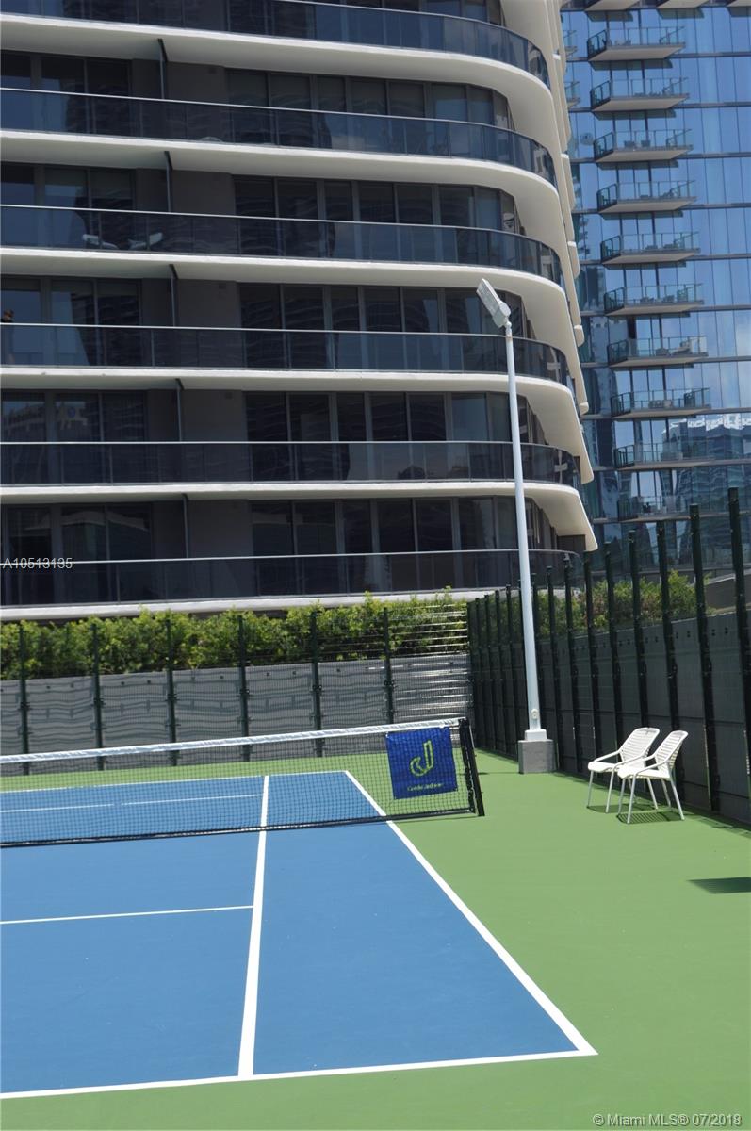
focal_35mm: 54
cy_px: 566
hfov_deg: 25.0
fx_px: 1694
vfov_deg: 36.9
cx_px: 376
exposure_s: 1/200
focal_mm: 36
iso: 100
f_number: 7.1
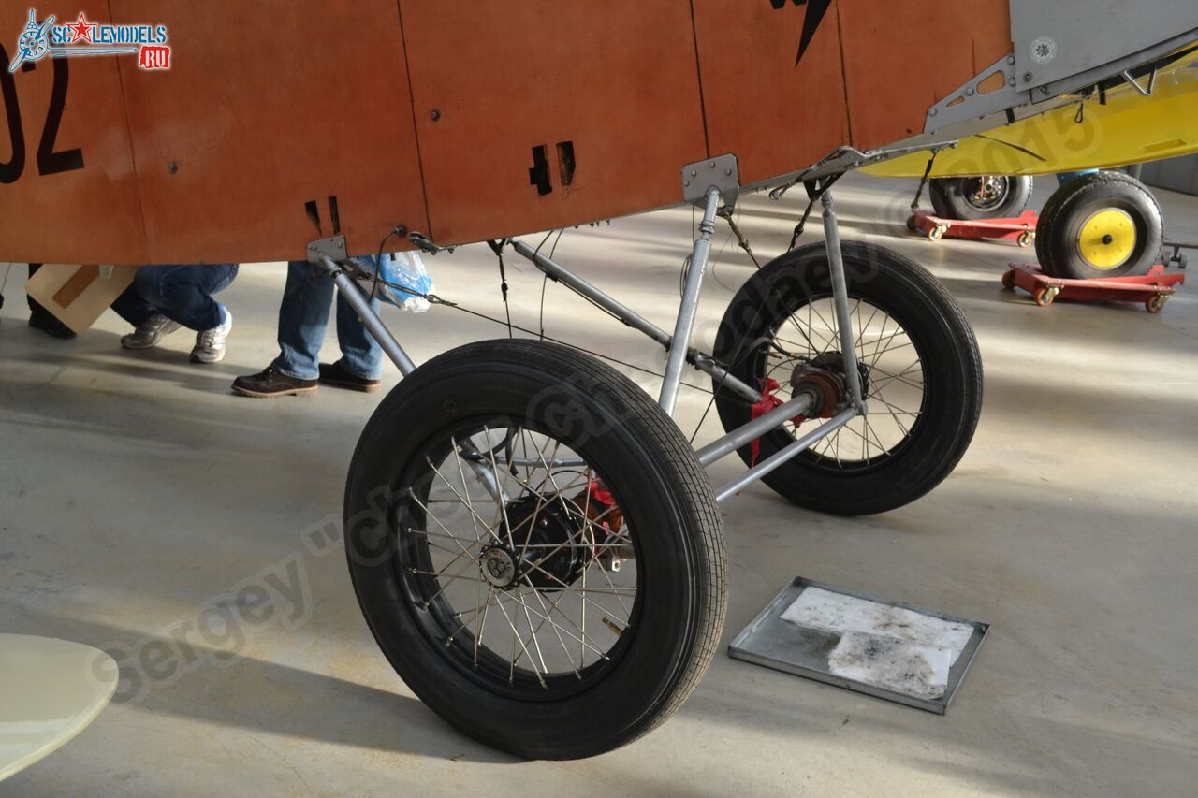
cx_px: 599
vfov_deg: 30.8
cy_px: 399
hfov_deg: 45.0
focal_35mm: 44
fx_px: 1447
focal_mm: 29
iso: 400
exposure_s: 1/100
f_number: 5.6
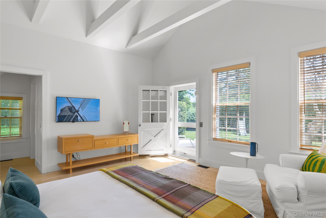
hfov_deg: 86.9
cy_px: 109
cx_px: 163
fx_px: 172
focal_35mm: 19
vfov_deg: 64.5
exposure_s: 1/30
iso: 400
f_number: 8
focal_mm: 19
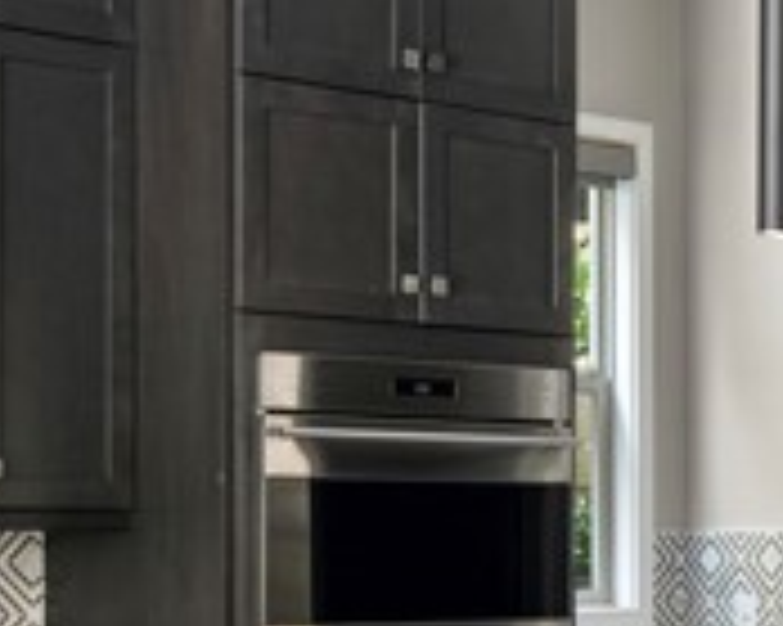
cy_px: 590
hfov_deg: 14.5
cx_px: 1264
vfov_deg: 12.6
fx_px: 2802
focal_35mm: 121
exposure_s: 1/1.67
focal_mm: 35
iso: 320
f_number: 9
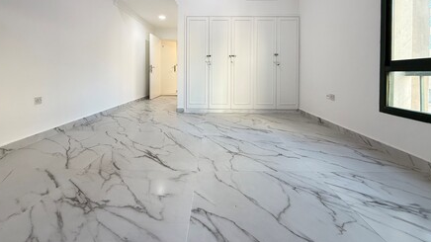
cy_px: 75
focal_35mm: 16
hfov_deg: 99.4
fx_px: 183
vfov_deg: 64.7
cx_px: 211
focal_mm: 2.22
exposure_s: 1/99
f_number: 2.2
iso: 200
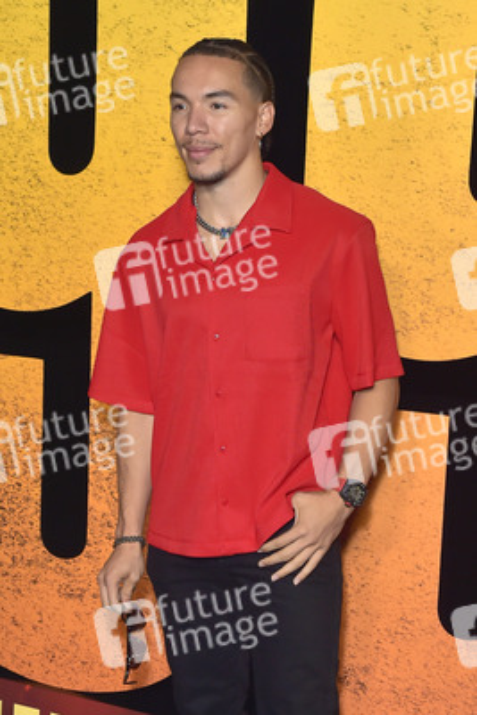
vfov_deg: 41.1
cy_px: 358
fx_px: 953
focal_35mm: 48
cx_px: 238
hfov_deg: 28.1
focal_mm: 48
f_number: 6.3
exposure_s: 1/250
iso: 640
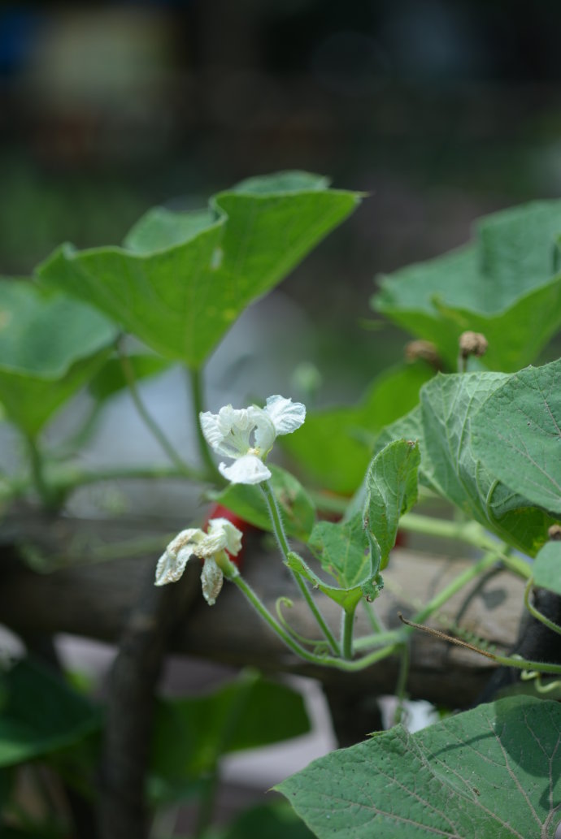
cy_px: 420
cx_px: 280
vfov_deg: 19.4
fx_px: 2451
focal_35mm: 105
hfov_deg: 13.1
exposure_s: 1/3200
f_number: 4.5
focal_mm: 105
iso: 160
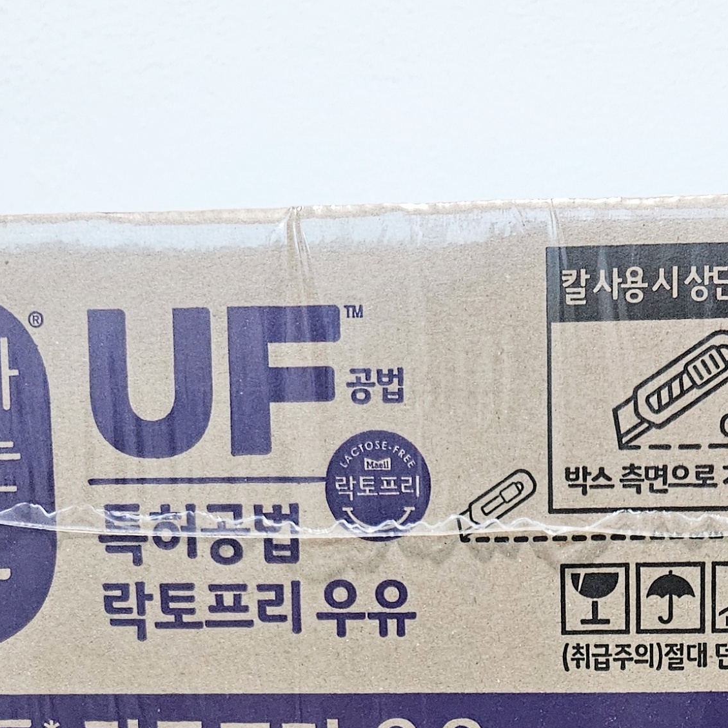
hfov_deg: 23.5
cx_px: 625
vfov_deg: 21.1
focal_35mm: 72
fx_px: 1713
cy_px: 1026
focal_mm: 5.4
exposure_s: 1/60
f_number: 1.8
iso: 640
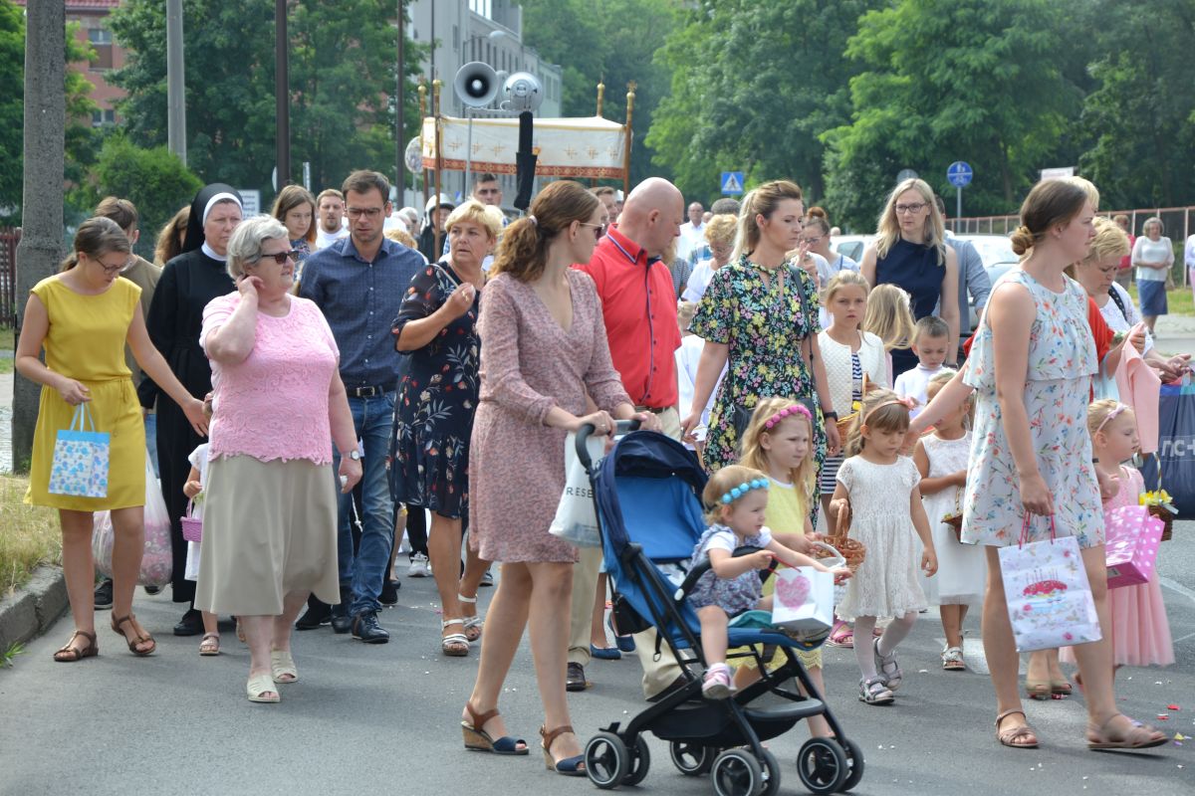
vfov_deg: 12.2
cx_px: 598
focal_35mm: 112
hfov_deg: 18.2
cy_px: 398
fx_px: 3734
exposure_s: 1/125
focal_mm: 75
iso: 100
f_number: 5.6
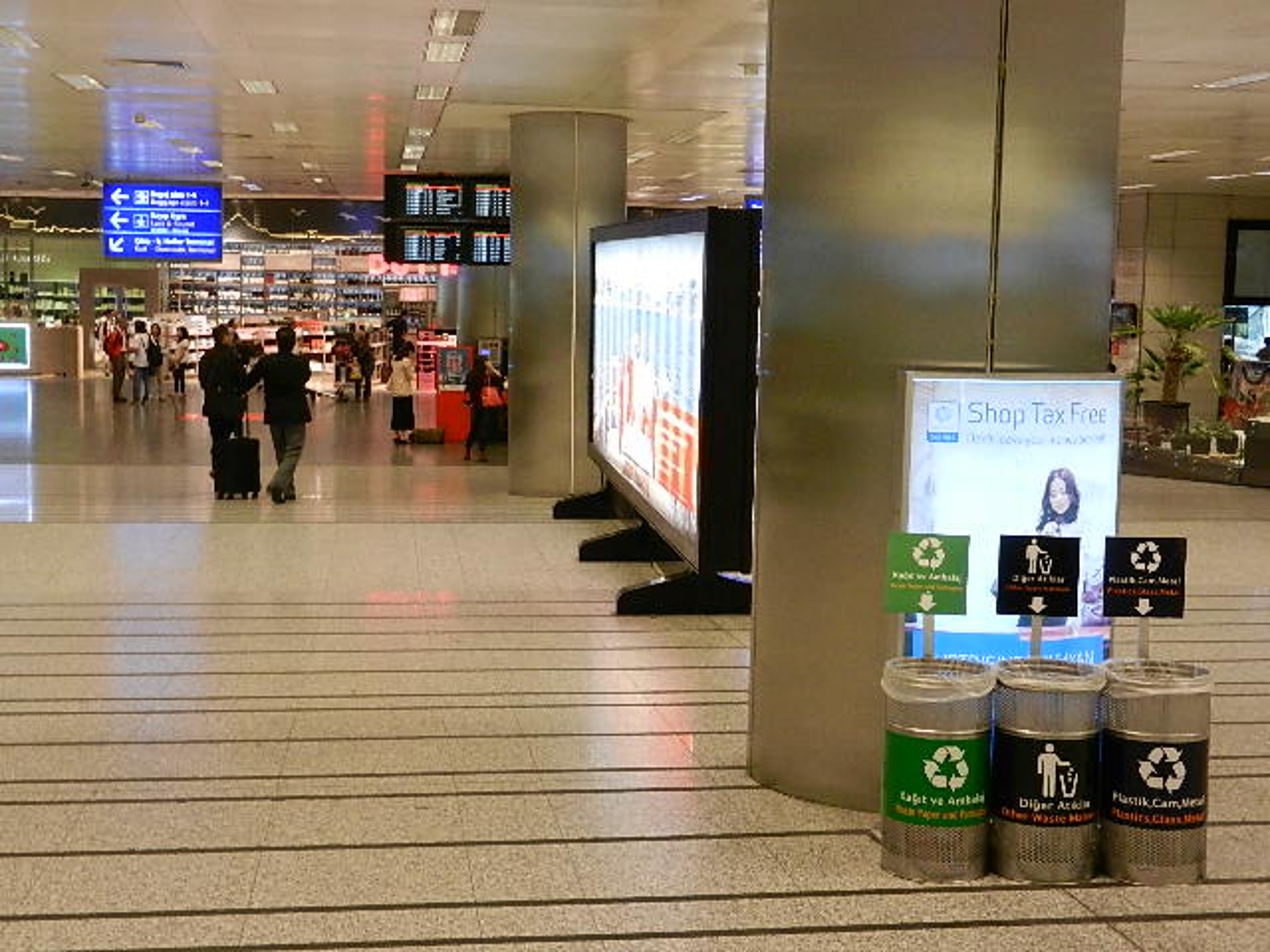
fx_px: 1651
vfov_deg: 32.2
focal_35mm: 45
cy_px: 476
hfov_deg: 42.1
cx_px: 635
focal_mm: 8.2
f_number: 4.2
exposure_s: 1/30
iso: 640
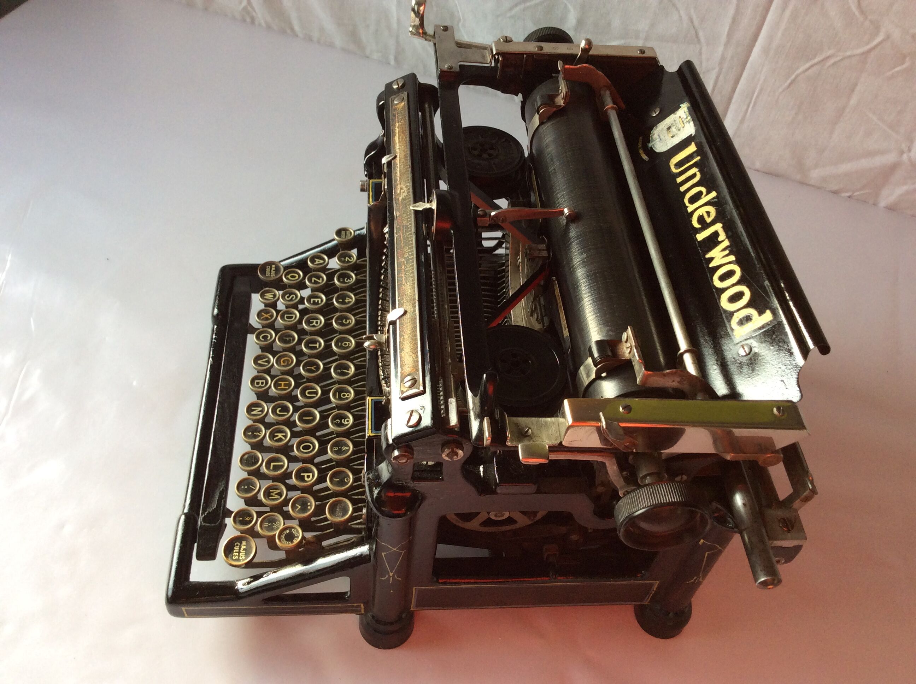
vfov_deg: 44.1
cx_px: 458
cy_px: 342
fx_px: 846
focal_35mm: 32
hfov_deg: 56.9
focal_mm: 3.3
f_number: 2.4
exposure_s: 1/100
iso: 50
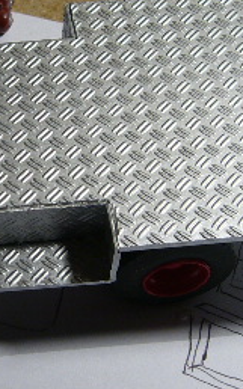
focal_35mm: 92
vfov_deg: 22.5
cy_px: 149
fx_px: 976
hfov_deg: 14.0
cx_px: 3
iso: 80
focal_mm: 5.8
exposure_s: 1/25
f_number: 2.8
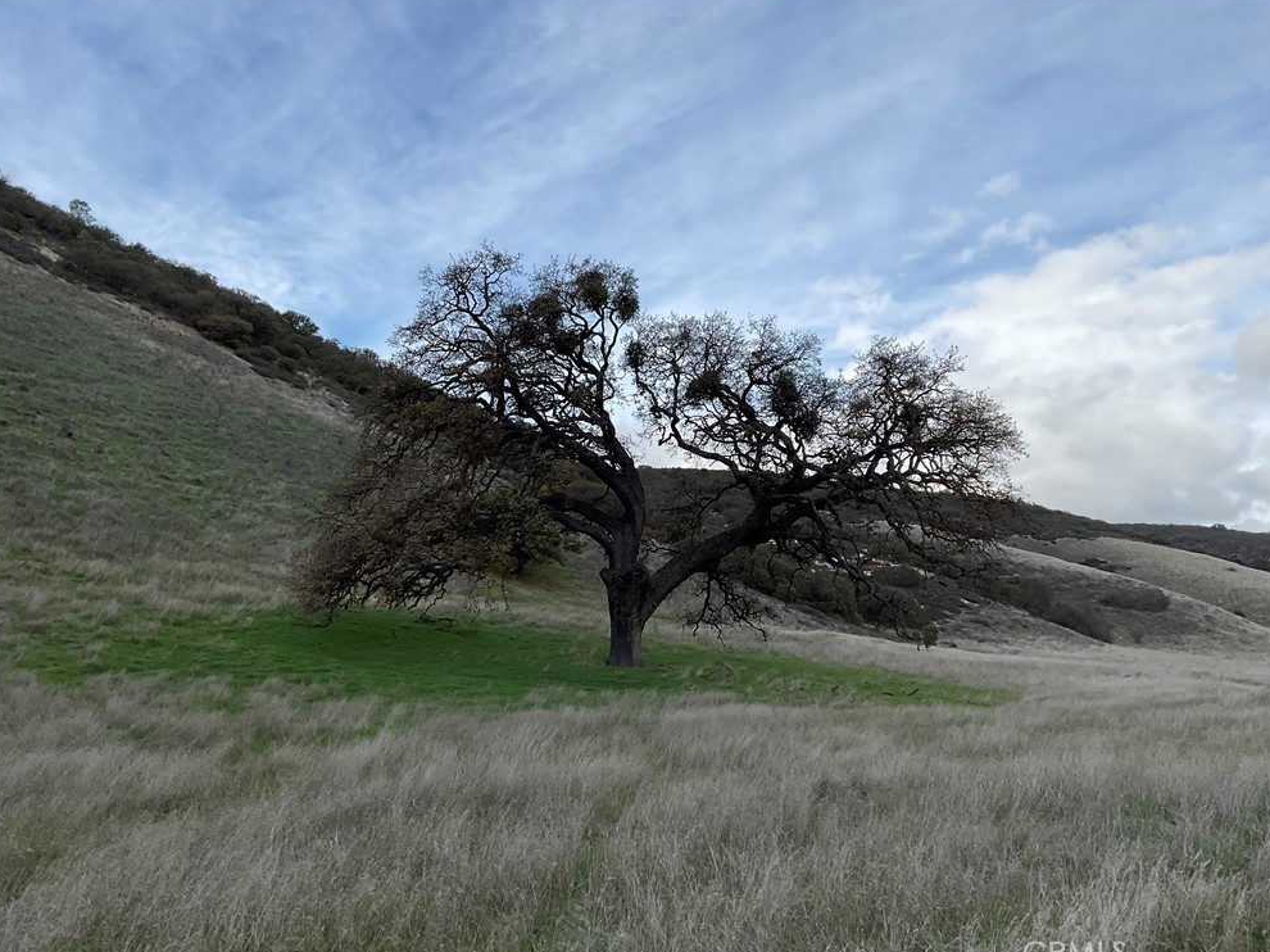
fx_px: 1100
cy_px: 479
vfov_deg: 46.8
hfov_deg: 60.0
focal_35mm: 30
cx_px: 641
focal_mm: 3
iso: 16
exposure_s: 1/1577
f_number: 1.8
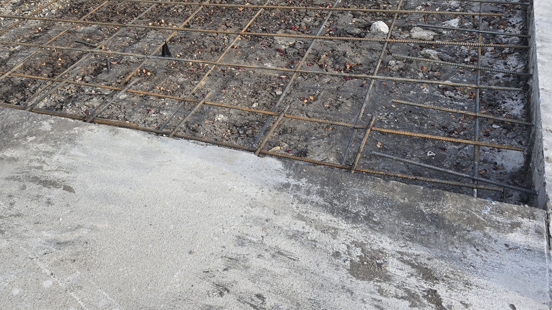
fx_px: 571
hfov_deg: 50.8
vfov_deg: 30.0
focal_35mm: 39
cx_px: 190
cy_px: 80
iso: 16
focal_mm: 6.3
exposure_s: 1/180
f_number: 1.7
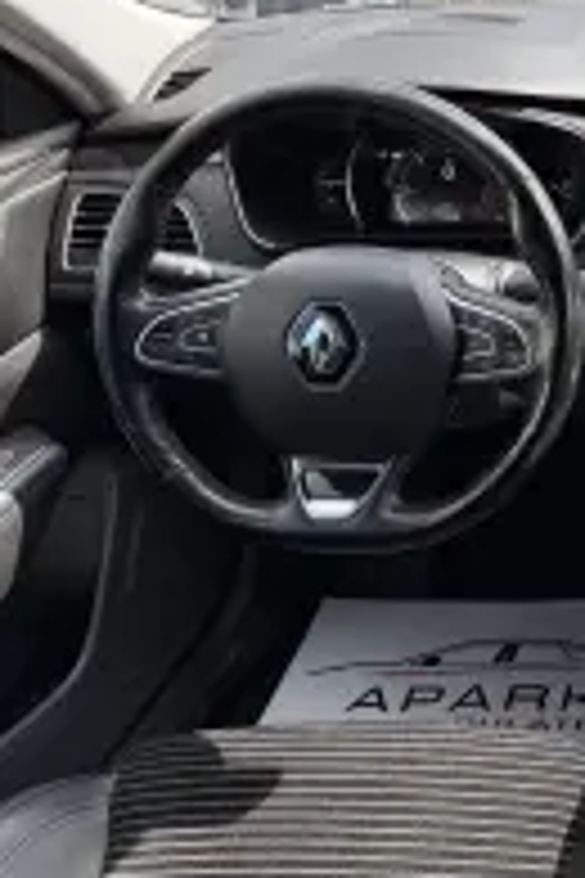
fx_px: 1121
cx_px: 770
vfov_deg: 42.4
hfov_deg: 25.1
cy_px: 324
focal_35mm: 46
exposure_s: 1/992
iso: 125
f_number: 1.78
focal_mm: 6.76
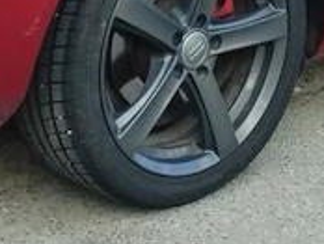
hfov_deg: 13.2
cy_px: -244
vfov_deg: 9.3
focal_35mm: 149
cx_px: 212
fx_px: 1397
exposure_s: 1/240
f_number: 1.8
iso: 100
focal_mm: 4.25
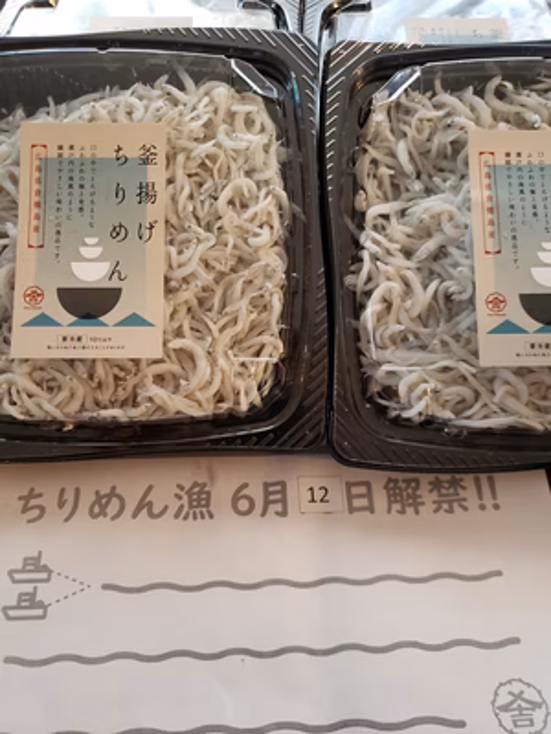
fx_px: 552
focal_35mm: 26
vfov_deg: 67.3
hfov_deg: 53.1
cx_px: 276
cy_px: 367
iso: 250
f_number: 1.5
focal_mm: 4.3
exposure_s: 1/20
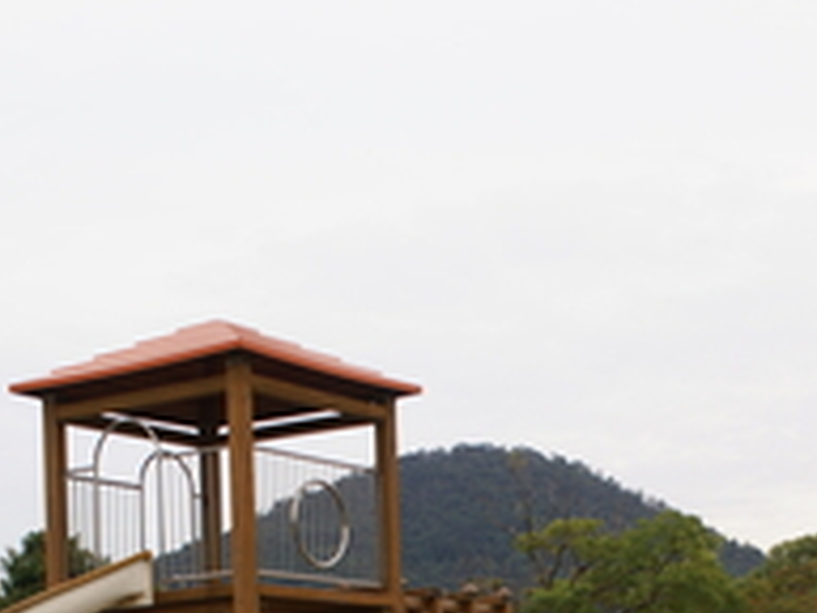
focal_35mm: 75
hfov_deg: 25.9
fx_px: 1770
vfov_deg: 19.1
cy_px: 604
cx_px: 511
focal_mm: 20
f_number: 4
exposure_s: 1/125
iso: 160
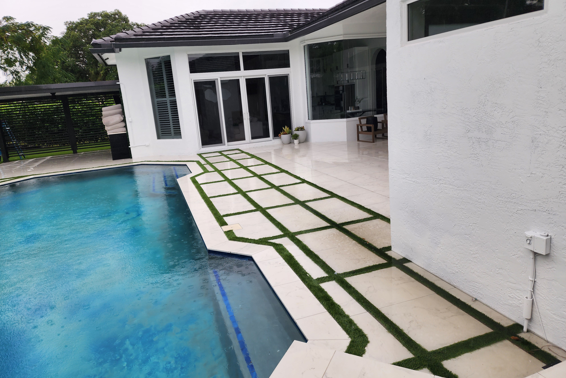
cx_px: 283
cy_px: 181
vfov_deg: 53.1
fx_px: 377
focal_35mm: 24
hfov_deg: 73.7
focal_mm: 6.4
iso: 20
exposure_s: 1/180
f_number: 1.8
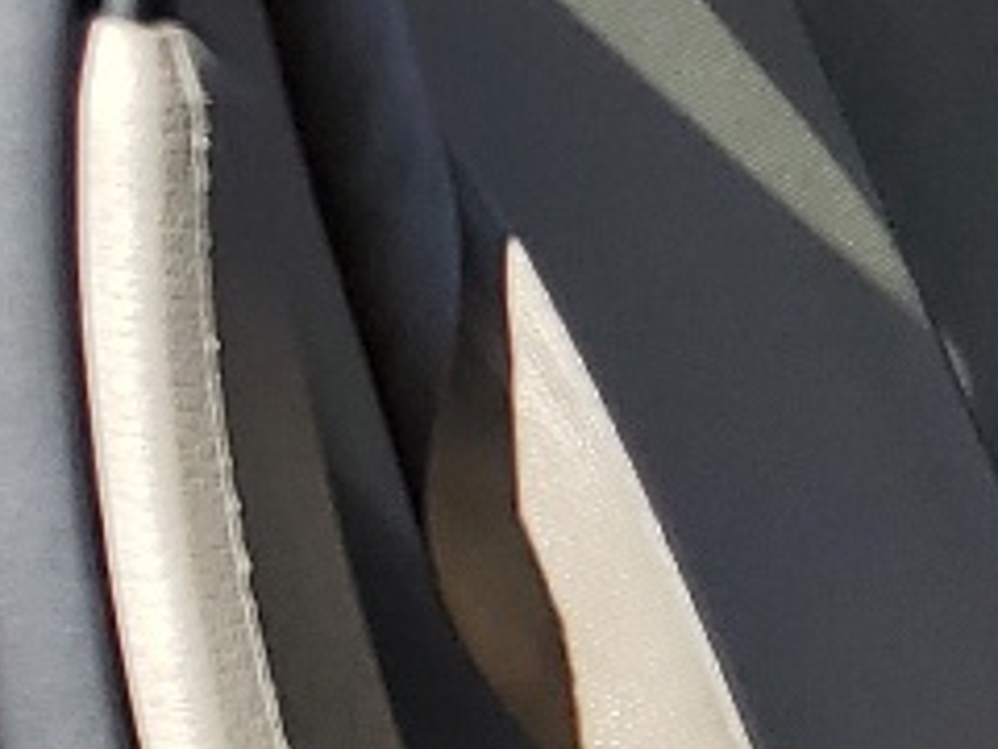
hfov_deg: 9.3
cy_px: 845
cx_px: 2911
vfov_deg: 8.5
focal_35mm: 173
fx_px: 4988
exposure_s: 1/2000
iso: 50
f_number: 1.5
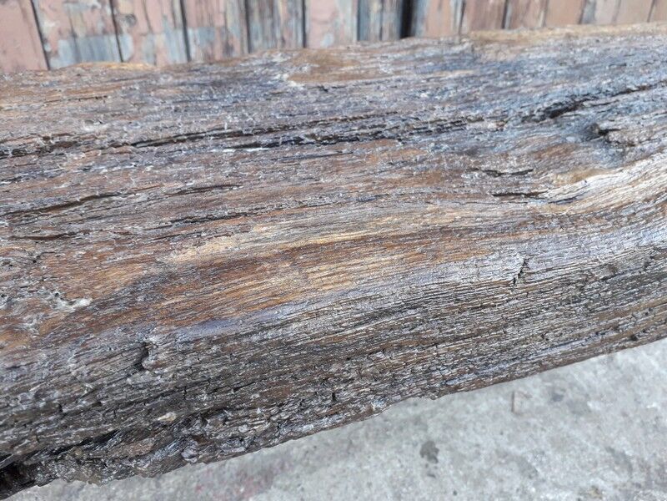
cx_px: 334
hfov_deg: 65.3
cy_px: 250
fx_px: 520
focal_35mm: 27
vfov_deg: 51.4
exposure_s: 1/50
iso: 100
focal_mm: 3.6
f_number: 1.9
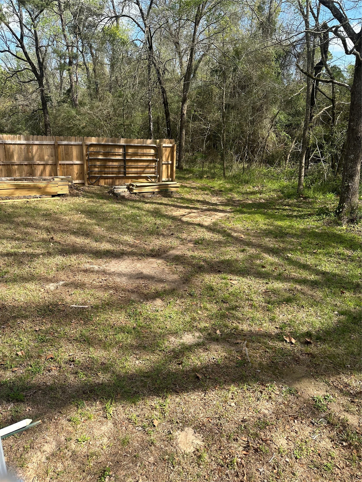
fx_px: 335
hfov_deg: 56.8
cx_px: 181
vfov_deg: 71.6
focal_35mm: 24
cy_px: 241
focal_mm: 6.86
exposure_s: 1/2110
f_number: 1.78
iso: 80
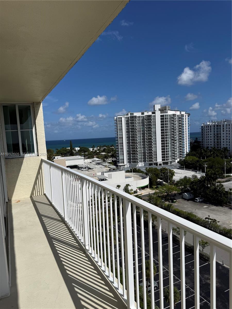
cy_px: 154
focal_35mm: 24
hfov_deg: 56.8
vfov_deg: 71.6
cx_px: 116
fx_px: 214
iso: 80
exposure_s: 1/14286
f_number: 1.78
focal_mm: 6.76
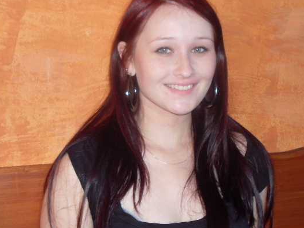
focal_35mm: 74
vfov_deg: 19.9
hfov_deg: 26.3
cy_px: 95
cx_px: 179
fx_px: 650
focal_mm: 6.3
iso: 100
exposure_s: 1/45
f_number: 2.8
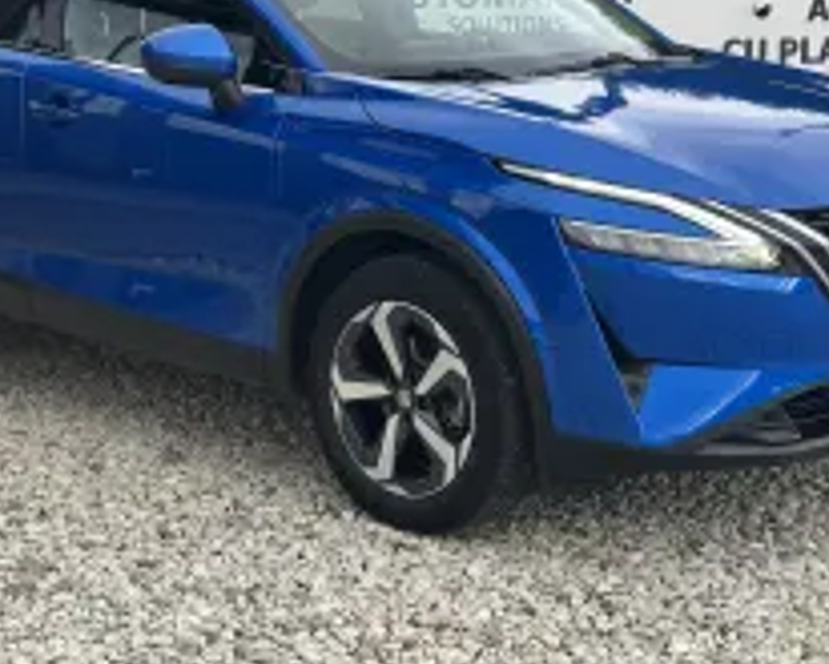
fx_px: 2013
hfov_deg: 23.3
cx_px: 382
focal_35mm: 82
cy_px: 209
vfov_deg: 18.7
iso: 64
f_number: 1.78
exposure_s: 1/355
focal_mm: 6.86
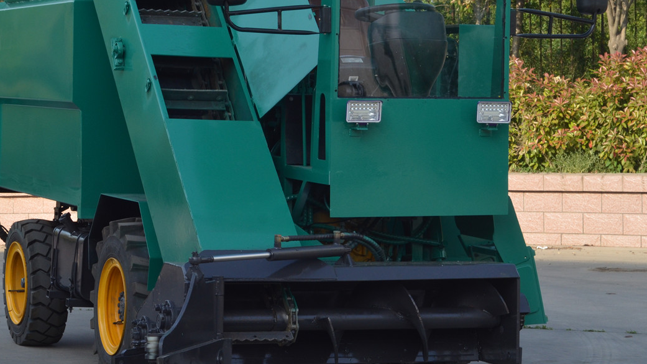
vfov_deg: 10.7
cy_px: 115
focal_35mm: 113
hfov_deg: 18.9
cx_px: 183
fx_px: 1938
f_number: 10
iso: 400
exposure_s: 1/250
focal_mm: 50
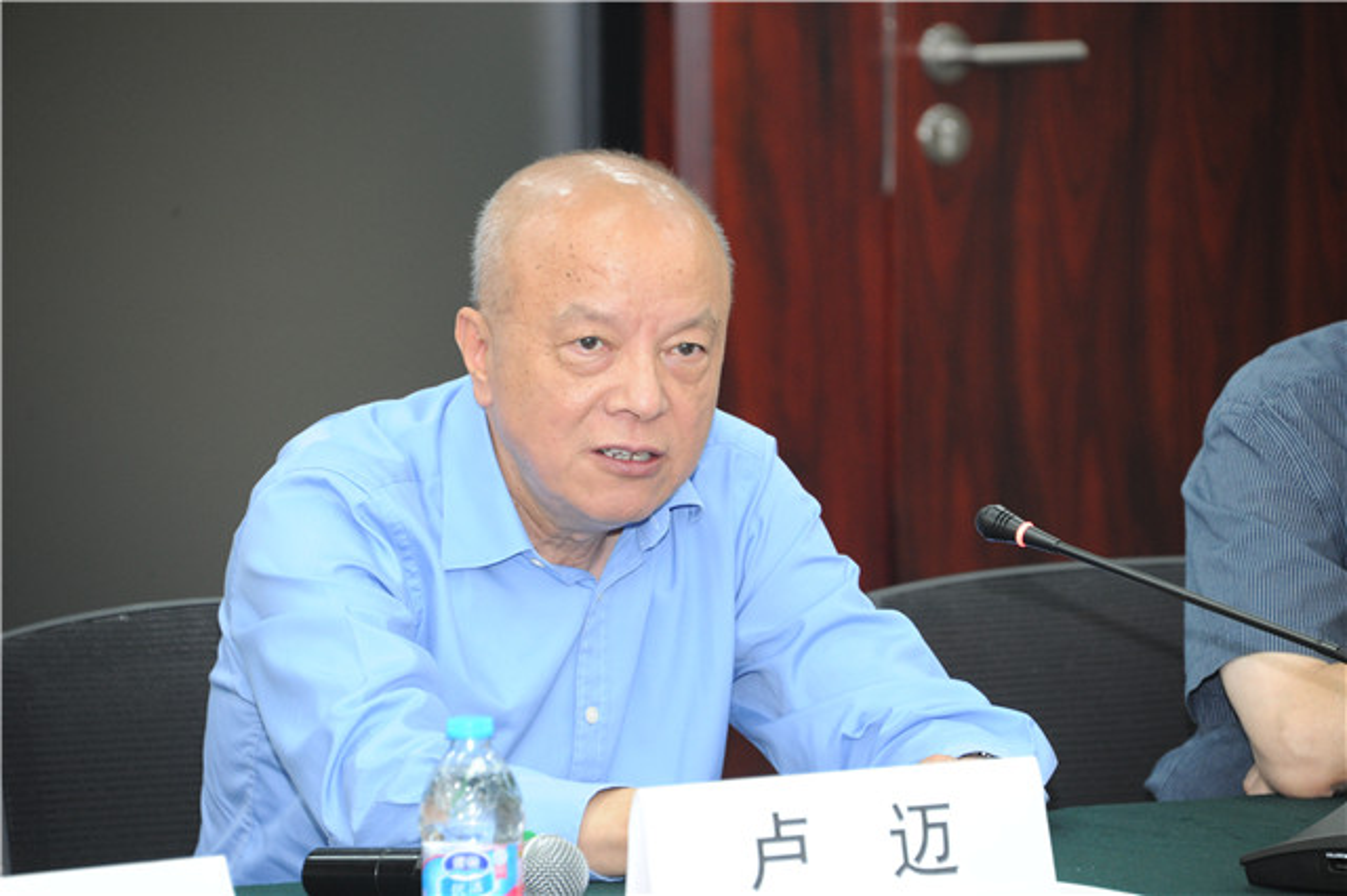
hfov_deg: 6.9
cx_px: 674
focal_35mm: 300
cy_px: 448
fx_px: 11219
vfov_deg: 4.6
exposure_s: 1/60
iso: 1600
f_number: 7.1
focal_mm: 300
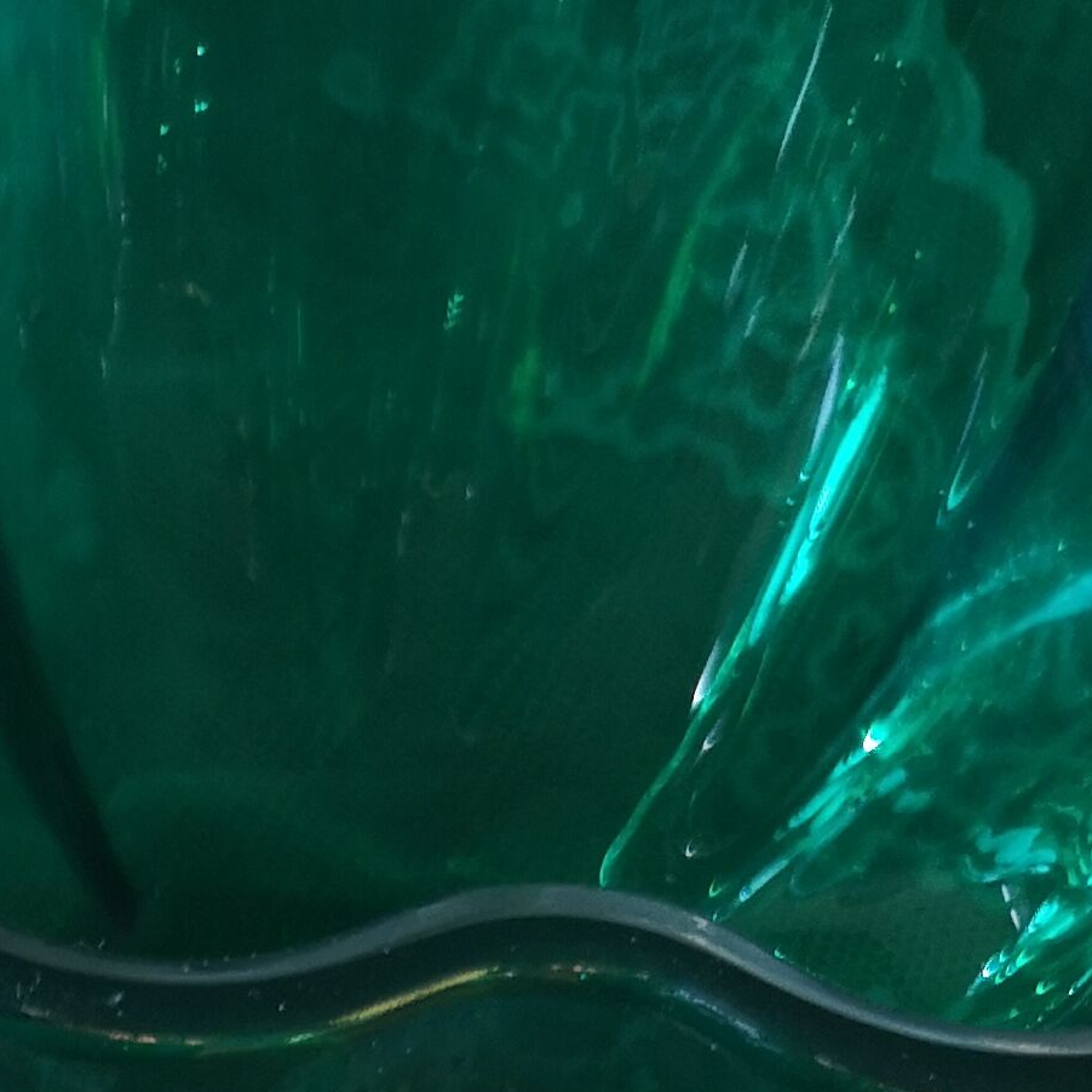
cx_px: -420
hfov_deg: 15.6
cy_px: 2344
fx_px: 3747
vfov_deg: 13.6
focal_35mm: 105
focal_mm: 3.95
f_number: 1.8
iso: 50
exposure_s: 1/100
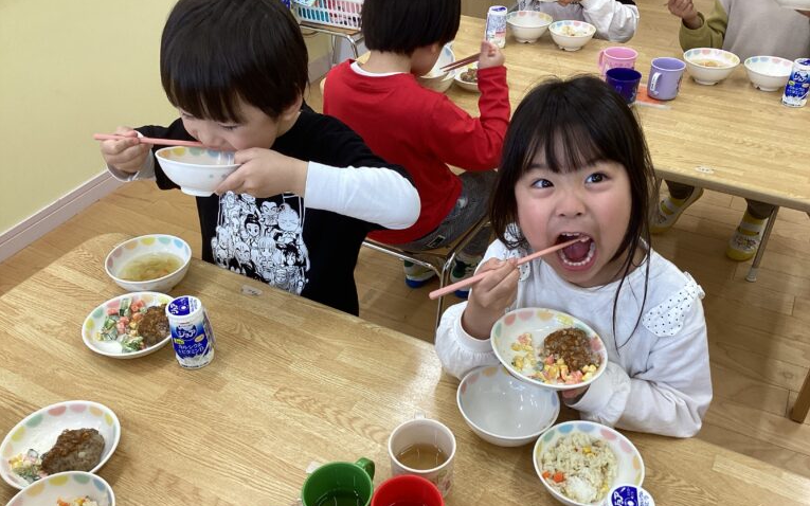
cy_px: 300
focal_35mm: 33
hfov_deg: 58.1
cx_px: 404
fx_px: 728
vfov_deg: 38.2
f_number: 2.4
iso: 50
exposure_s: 1/50
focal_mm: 3.3
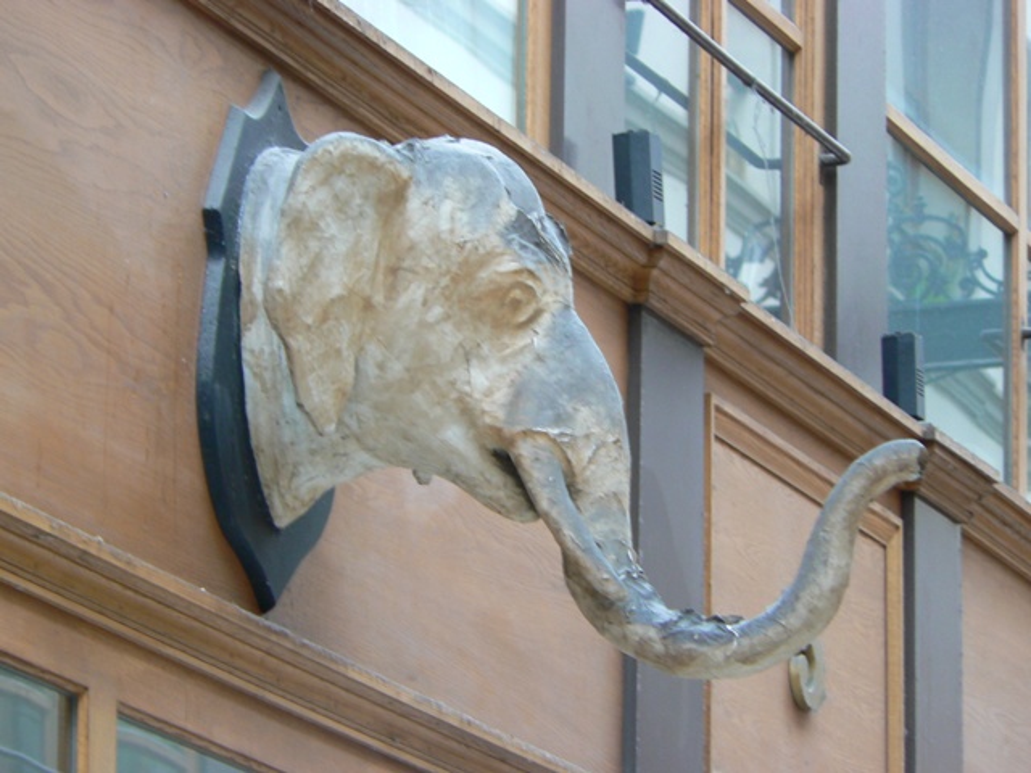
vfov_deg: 5.8
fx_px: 7625
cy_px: 386
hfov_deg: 7.7
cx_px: 516
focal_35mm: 256
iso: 125
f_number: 3.3
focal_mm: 42.6
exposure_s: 1/30
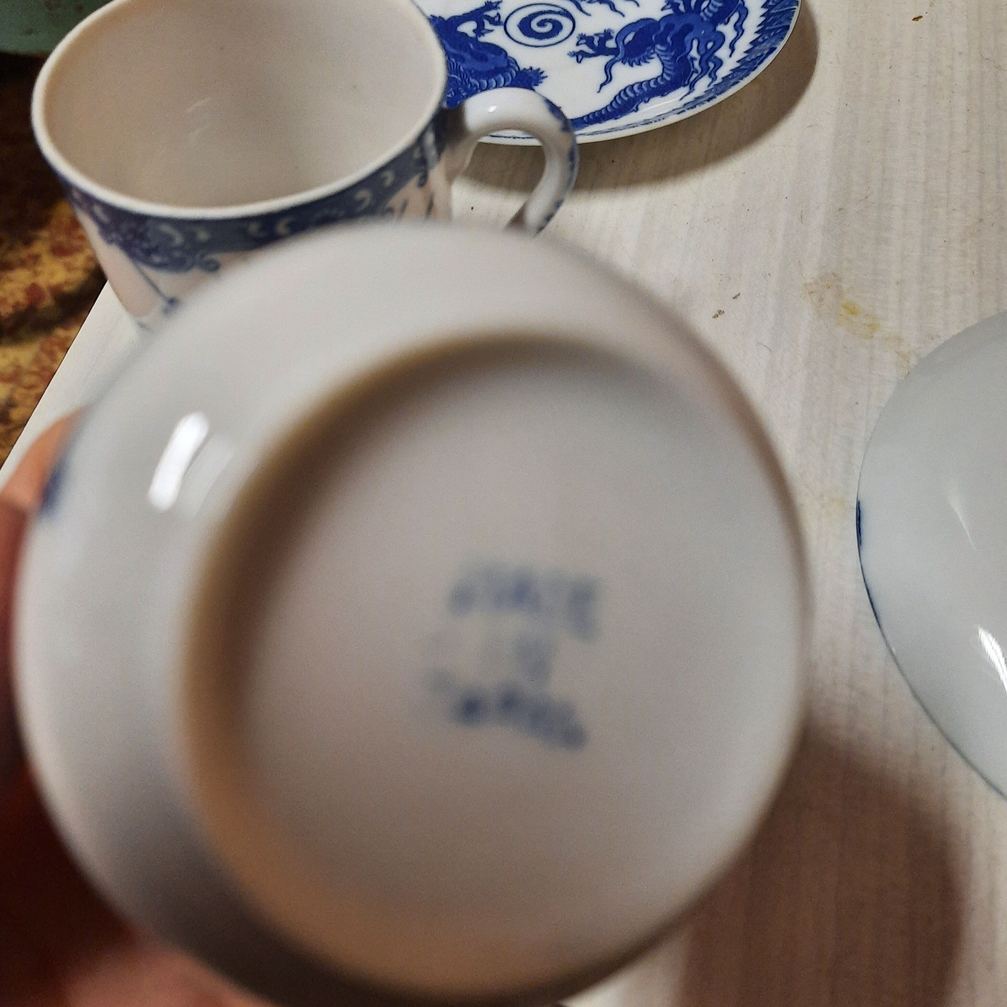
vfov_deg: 54.0
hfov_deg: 54.0
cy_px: 544
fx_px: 987
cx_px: 500
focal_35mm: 30
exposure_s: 1/33
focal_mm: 4.6
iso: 320
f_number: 2
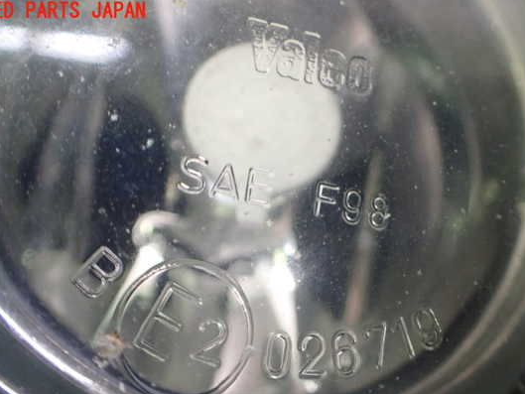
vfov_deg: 41.7
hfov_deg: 53.9
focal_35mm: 34
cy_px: 222
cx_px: 263
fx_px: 516
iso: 800
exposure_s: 1/80
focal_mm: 5.4
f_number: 2.3
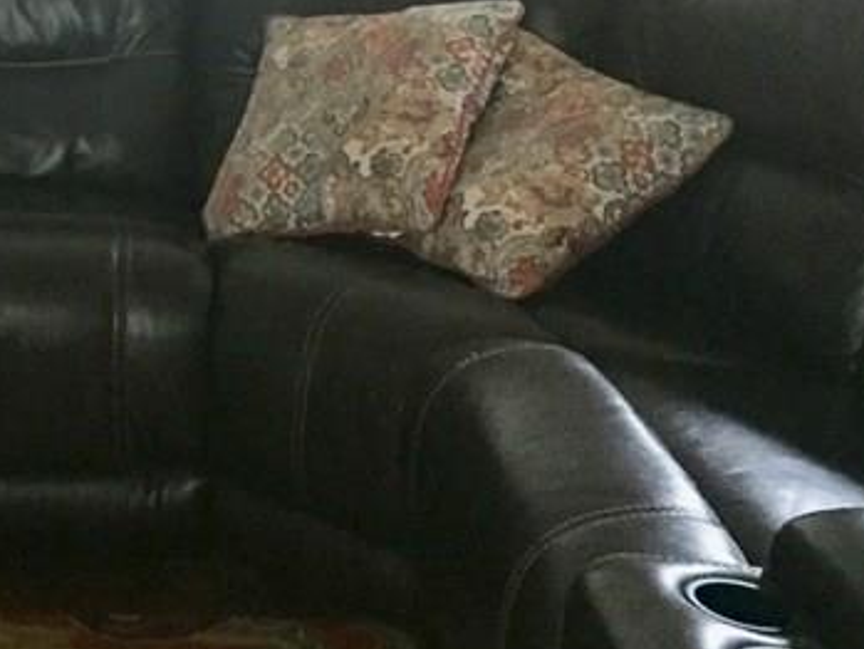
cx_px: 30
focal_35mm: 85
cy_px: -183
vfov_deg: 16.5
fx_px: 2122
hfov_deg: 22.3
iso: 250
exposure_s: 1/30
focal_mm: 4.15
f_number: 2.2
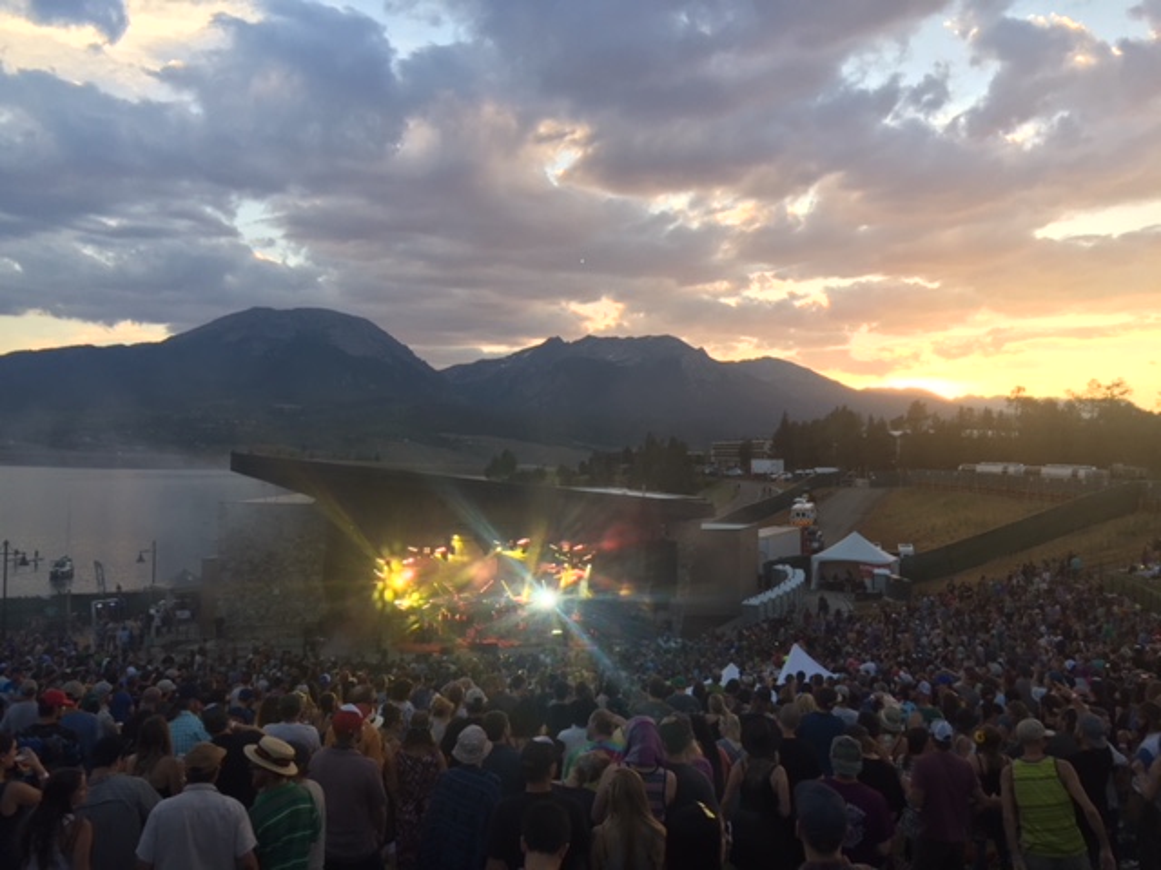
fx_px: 973
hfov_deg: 61.7
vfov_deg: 48.2
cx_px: 580
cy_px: 435
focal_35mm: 29
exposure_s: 1/120
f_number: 2.2
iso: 32
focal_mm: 4.15
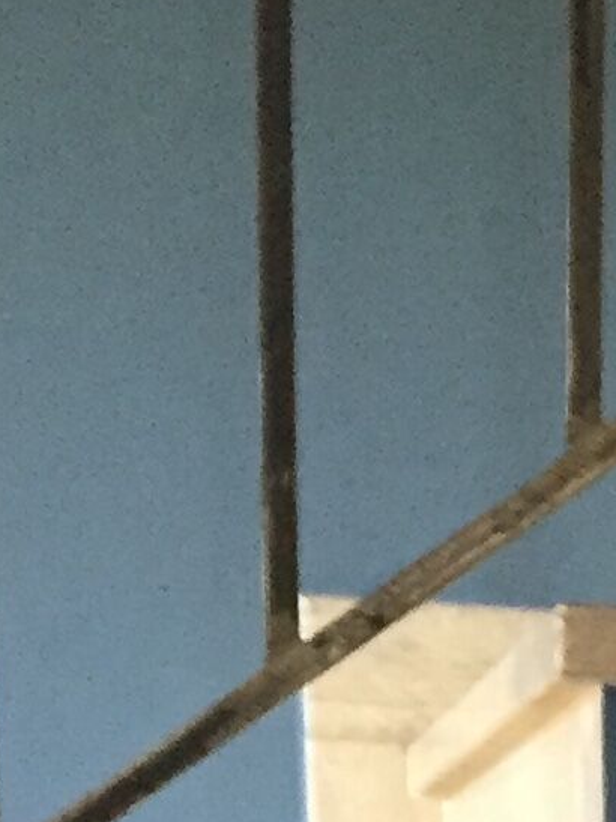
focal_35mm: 173
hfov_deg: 8.2
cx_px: 1253
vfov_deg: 9.4
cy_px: 2341
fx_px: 4106
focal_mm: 4.15
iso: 200
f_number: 2.2
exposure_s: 1/33
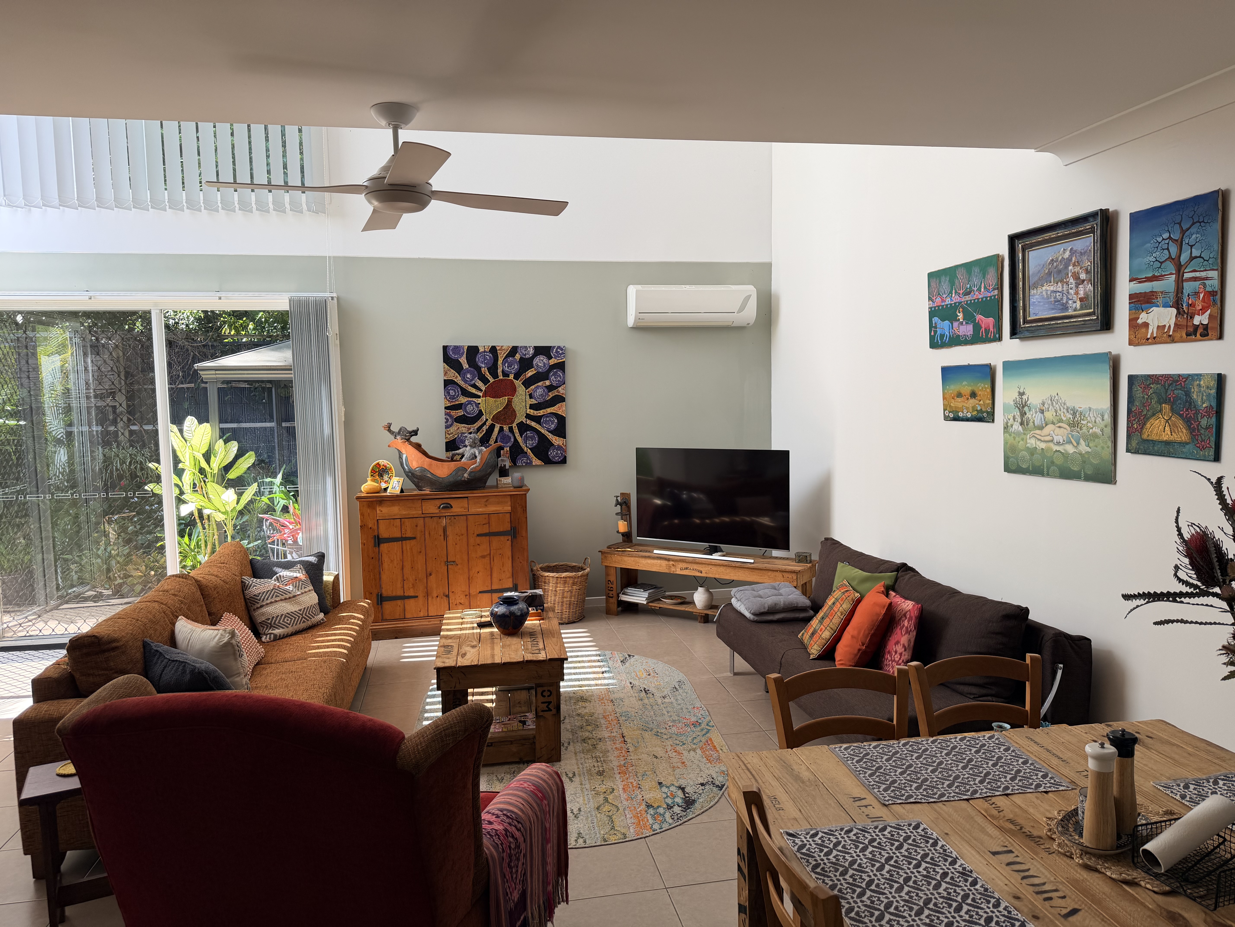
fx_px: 856
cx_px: 618
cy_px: 464
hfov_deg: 71.6
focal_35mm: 24
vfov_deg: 56.8
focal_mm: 6.76
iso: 64
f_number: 1.78
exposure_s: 1/189
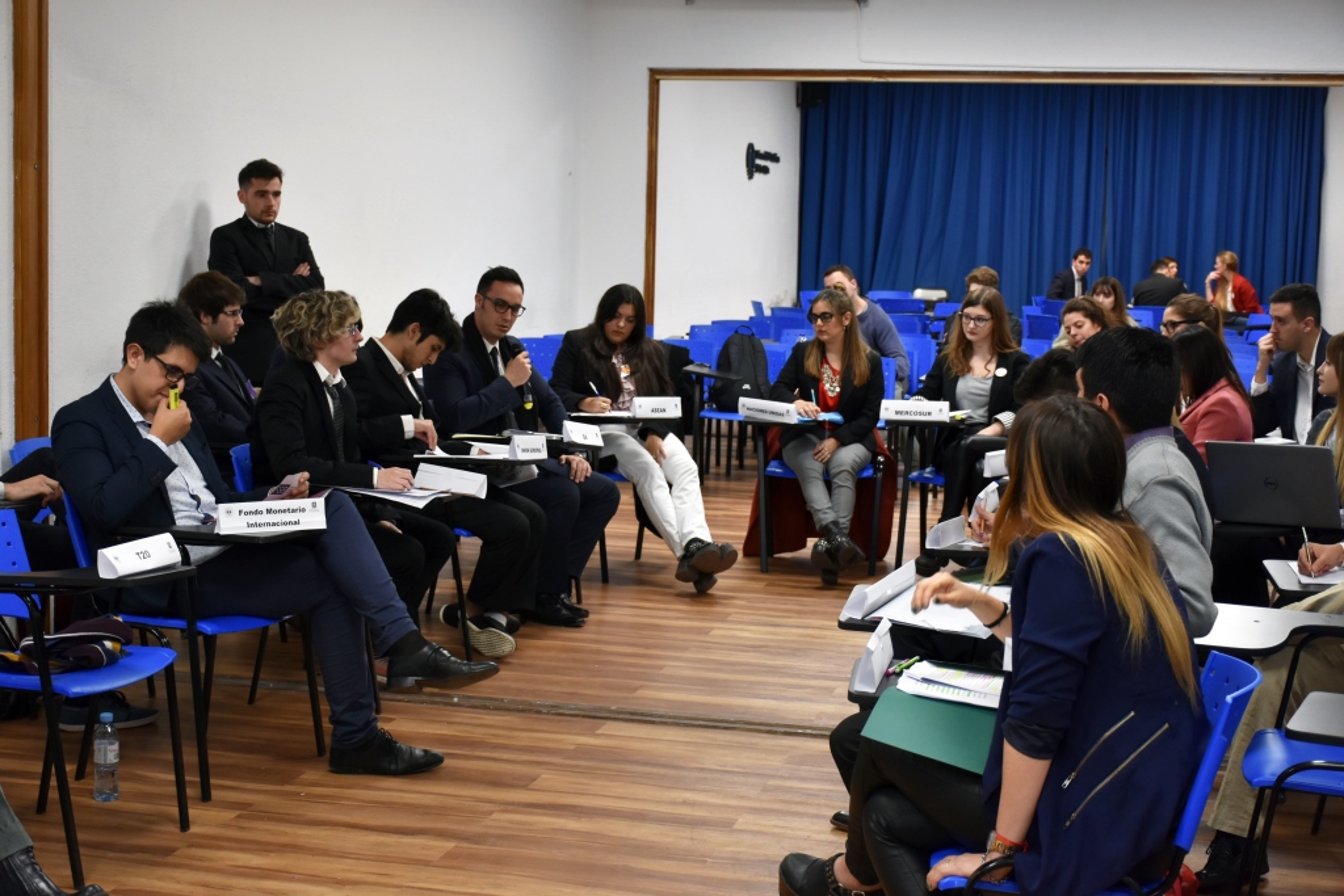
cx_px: 672
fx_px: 2128
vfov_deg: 23.8
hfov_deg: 35.0
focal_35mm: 57
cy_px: 448
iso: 800
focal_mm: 38
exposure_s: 1/80
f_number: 4.5
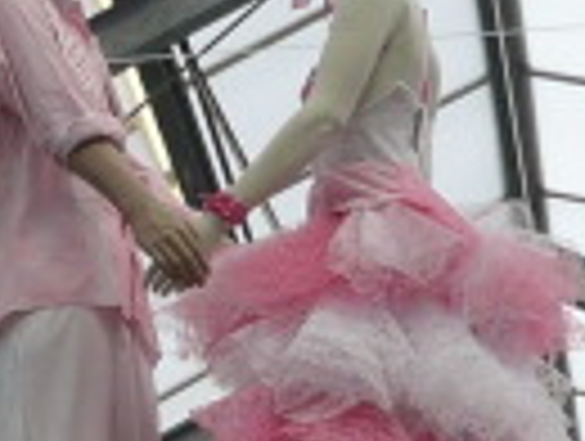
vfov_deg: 7.8
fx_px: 3183
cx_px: 117
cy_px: 673
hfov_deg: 10.5
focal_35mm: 188
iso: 100
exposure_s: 1/640
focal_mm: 6
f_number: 2.9
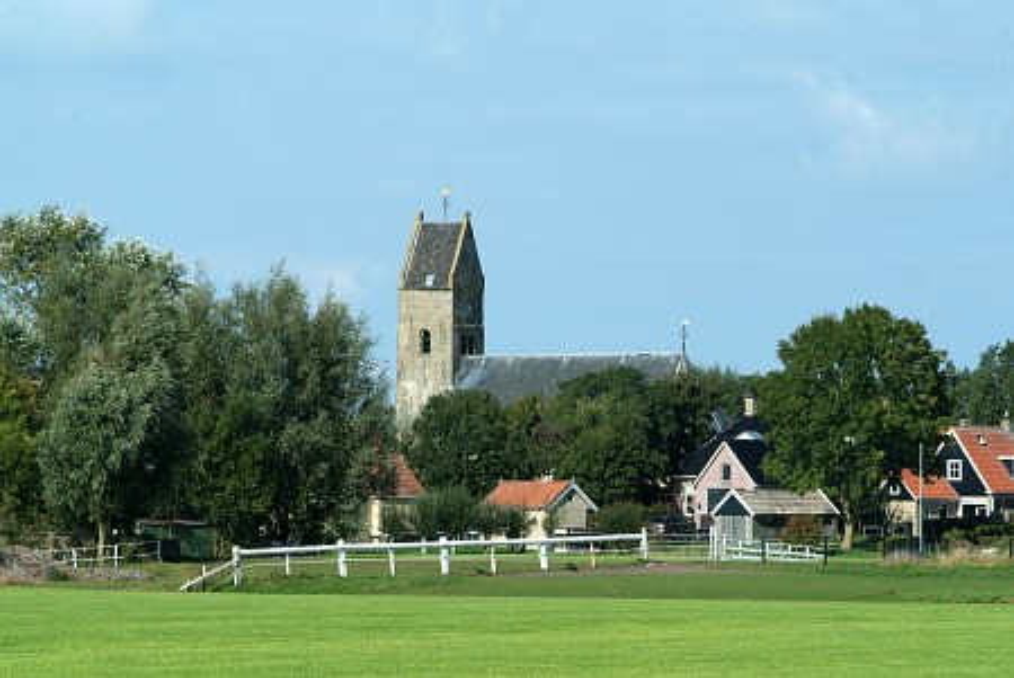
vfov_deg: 6.8
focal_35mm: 203
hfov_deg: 10.1
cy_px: 339
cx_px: 507
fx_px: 5723
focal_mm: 135
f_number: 13
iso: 400
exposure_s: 1/500
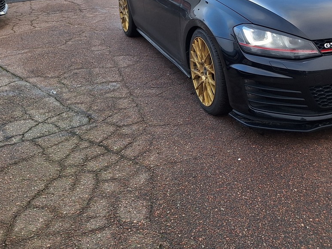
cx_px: 254
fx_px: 413
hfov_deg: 42.3
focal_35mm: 43
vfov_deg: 32.3
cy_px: 37
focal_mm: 5.54
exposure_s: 1/321
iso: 40
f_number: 1.8
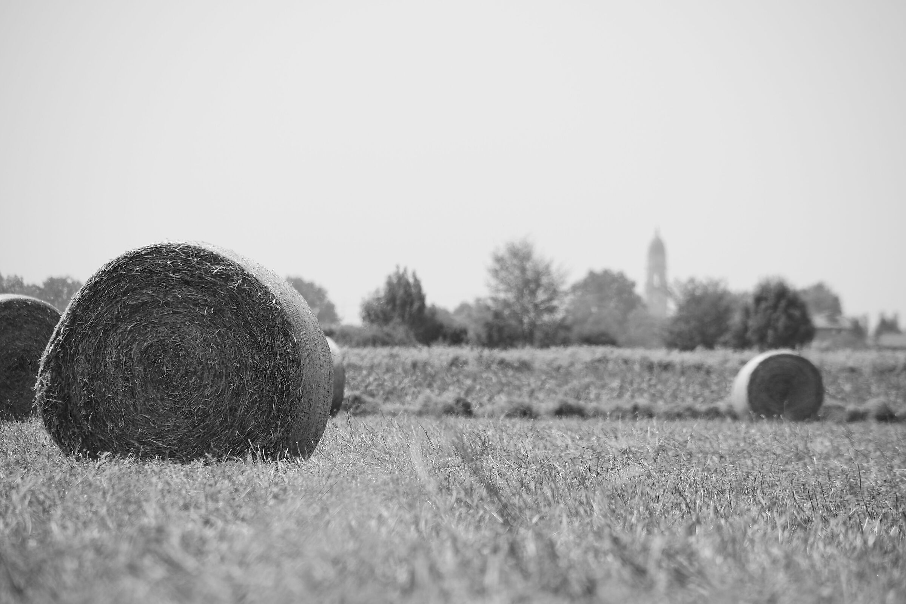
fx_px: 6794
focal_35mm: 270
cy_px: 302
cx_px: 453
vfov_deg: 5.1
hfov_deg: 7.6
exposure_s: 1/500
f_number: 6.3
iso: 100
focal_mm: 180
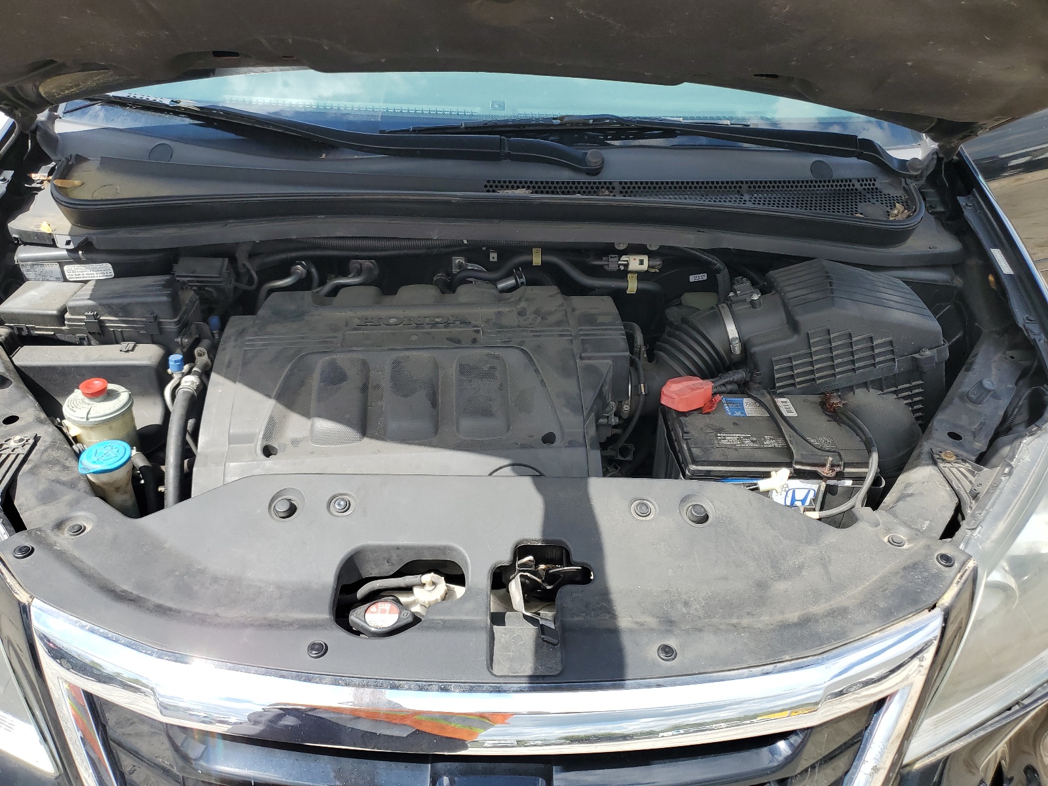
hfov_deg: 67.3
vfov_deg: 53.1
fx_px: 787
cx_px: 524
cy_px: 393
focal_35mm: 26
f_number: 1.5
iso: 50
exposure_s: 1/1429
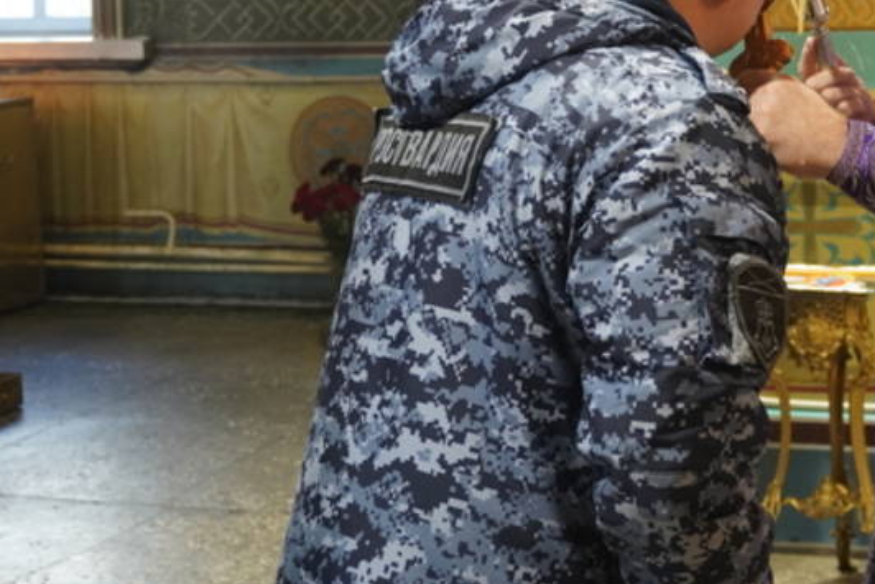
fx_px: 2040
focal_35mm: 84
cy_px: 92
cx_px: 776
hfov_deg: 23.6
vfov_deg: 16.1
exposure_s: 1/50
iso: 1600
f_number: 5
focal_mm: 31
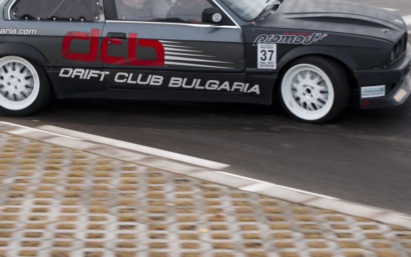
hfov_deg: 19.7
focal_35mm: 106
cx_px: 168
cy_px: 96
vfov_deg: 12.4
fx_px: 1183
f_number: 10
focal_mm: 55
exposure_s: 1/160
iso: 400
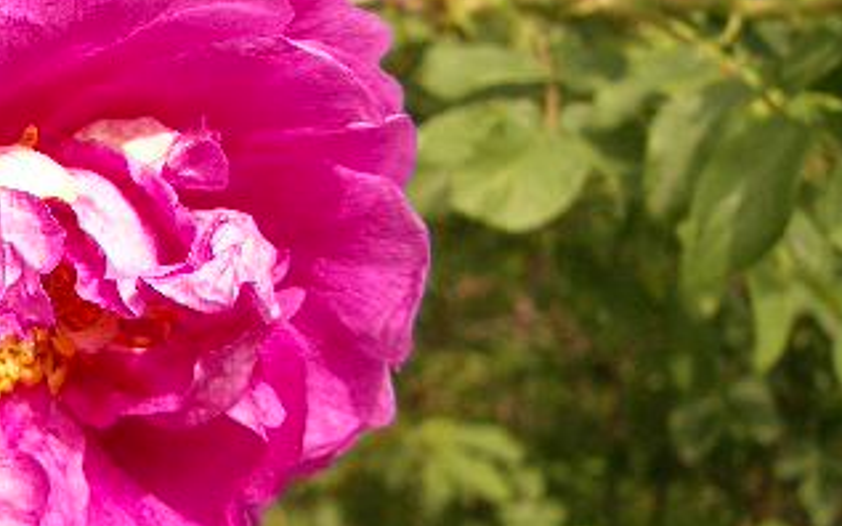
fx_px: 1721
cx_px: 82
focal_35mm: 75
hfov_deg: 26.6
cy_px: 213
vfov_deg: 17.4
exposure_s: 1/320
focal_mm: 5.8
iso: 50
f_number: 4.3
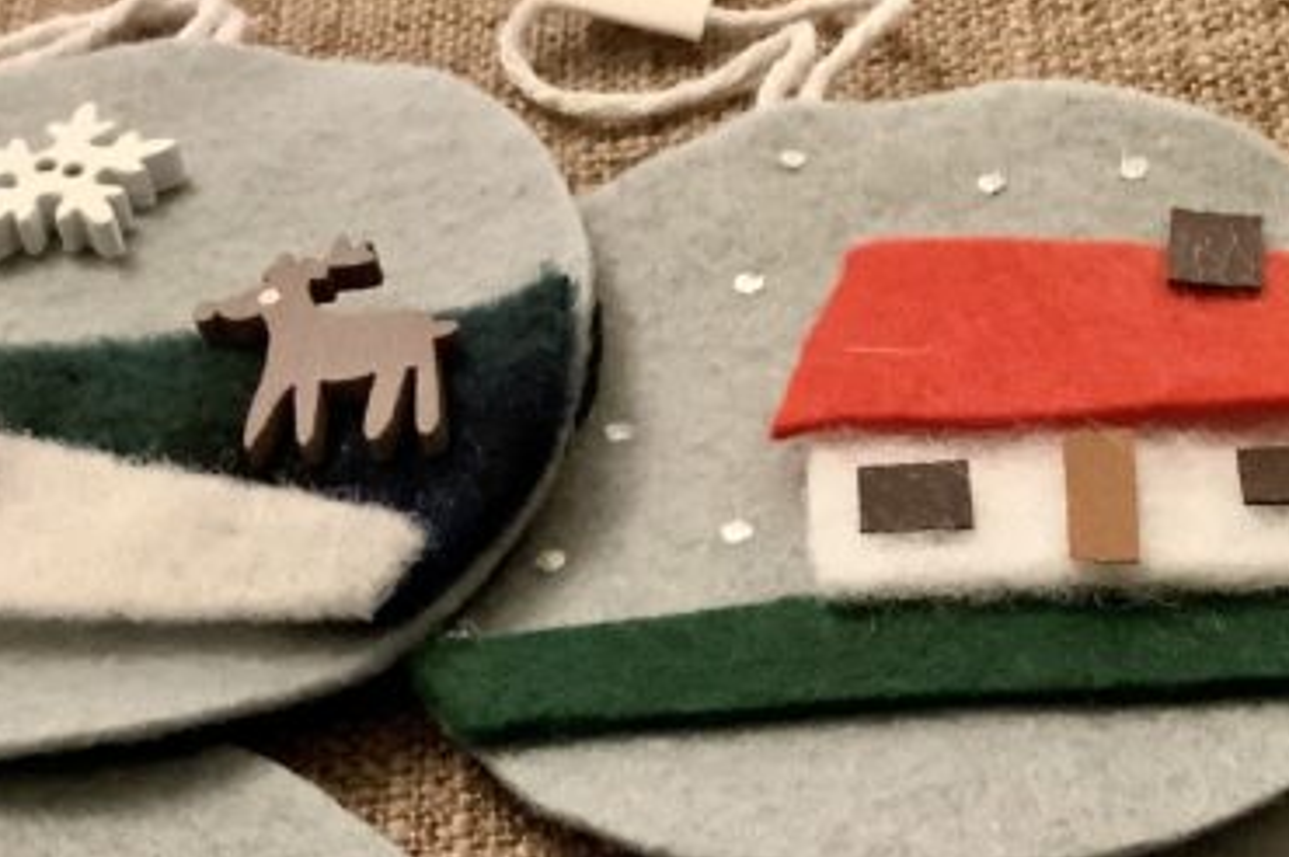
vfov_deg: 19.3
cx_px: 537
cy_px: 975
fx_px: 2397
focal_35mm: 67
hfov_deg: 30.0
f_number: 2.4
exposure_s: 1/25
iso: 640
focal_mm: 3.3
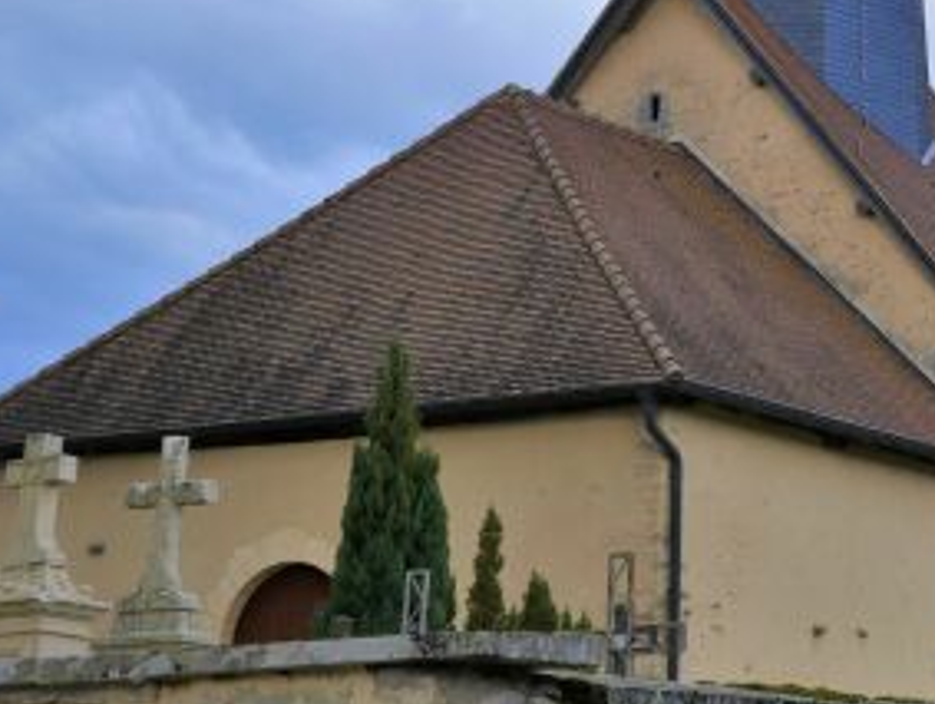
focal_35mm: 99
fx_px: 2677
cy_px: -53
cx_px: 968
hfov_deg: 19.2
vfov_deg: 14.6
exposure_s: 1/250
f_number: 6.3
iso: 200
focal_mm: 20
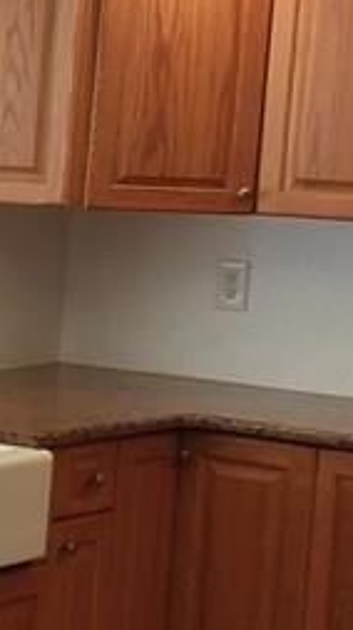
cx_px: -679
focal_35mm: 119
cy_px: 271
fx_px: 1984
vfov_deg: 18.0
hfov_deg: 8.6
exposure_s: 1/40
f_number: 1.9
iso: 50
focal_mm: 2.91
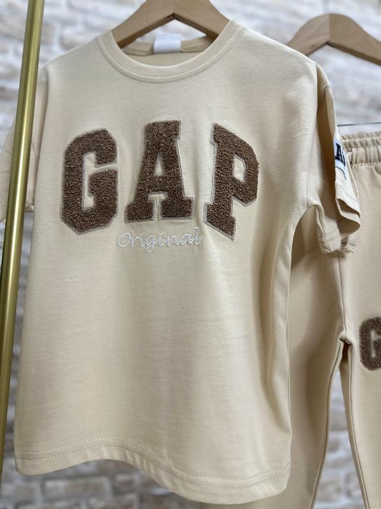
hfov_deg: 56.8
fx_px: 352
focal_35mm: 24
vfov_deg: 71.6
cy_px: 254
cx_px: 190
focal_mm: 6.86
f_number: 1.78
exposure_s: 1/100
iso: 64
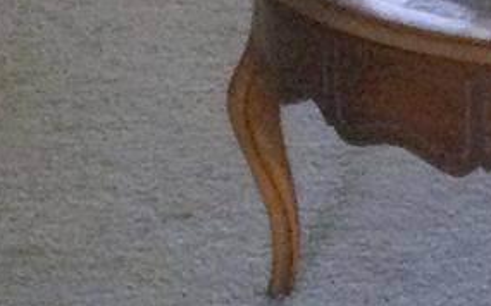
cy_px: -347
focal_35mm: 236
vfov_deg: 5.4
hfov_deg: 8.6
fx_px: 3157
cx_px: 817
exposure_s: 1/30
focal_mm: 3.3
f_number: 2.4
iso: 100
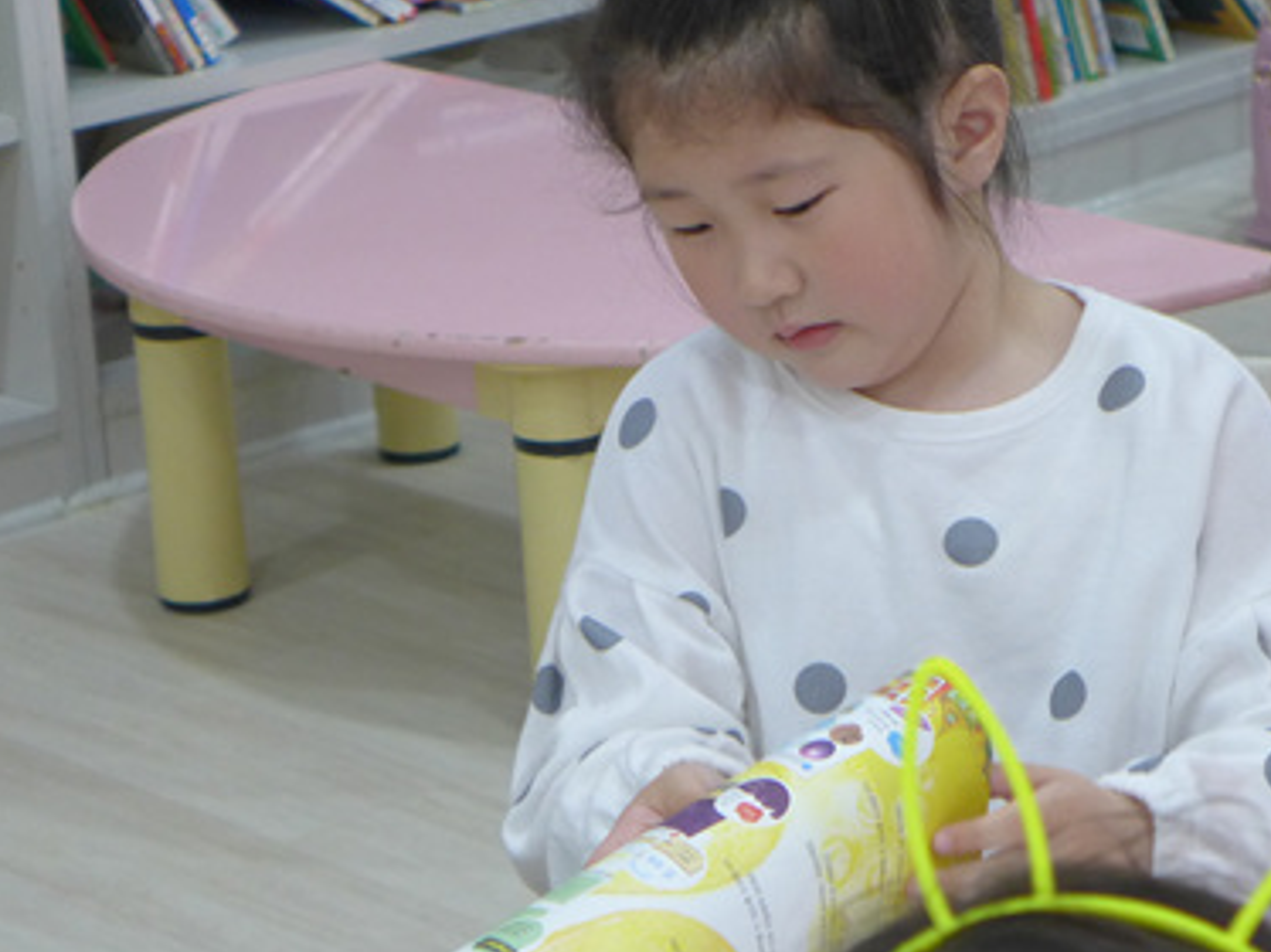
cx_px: 935
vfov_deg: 10.8
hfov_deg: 14.4
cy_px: 415
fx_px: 5027
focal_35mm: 137
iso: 250
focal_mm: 15.7
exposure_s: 1/125
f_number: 2.2
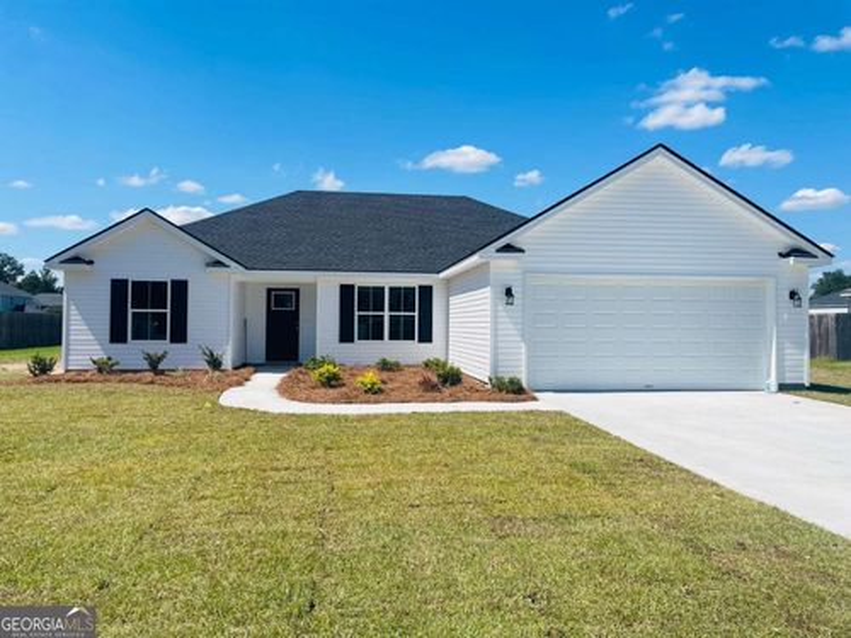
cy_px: 319
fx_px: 639
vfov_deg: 53.1
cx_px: 426
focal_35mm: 26
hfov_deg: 67.3
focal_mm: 4.2
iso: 50
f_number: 1.6
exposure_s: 1/6897
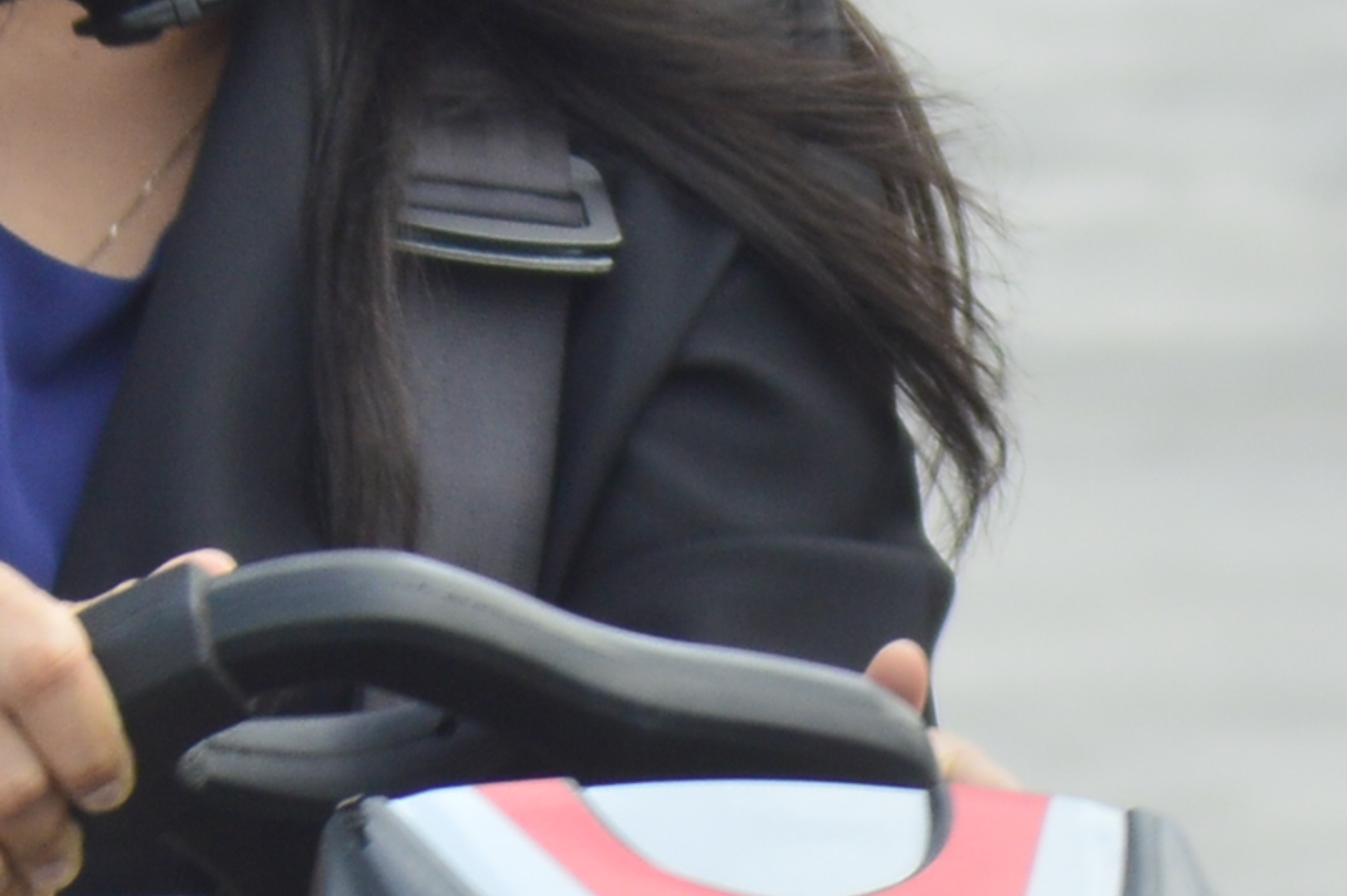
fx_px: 48349
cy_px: 1087
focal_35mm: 1293
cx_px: 661
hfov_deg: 1.6
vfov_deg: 1.1
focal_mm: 155
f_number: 7.1
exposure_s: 1/320
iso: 200
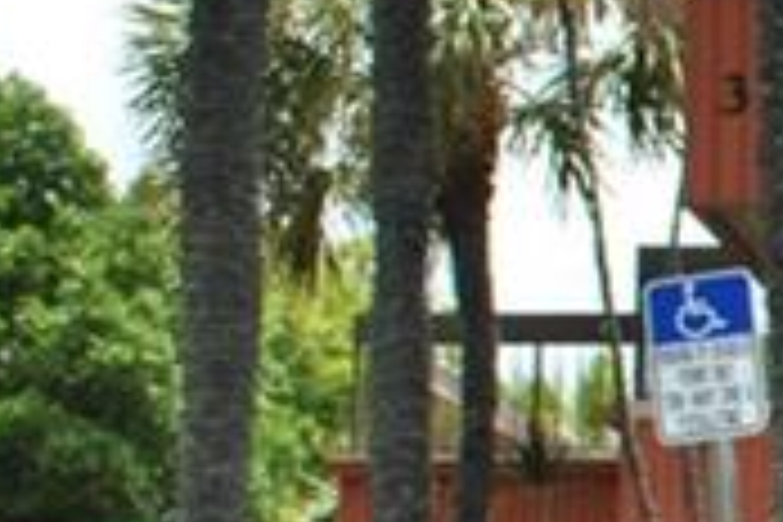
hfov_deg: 9.3
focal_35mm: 194
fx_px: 4219
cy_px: 464
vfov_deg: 7.1
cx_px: 1958
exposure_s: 1/250
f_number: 8
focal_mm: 22
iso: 100
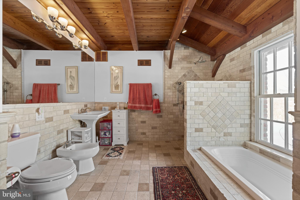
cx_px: 150
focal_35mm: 14
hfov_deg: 104.3
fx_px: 117
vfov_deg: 81.2
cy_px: 100
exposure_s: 1/8
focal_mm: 14
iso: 800
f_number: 7.1
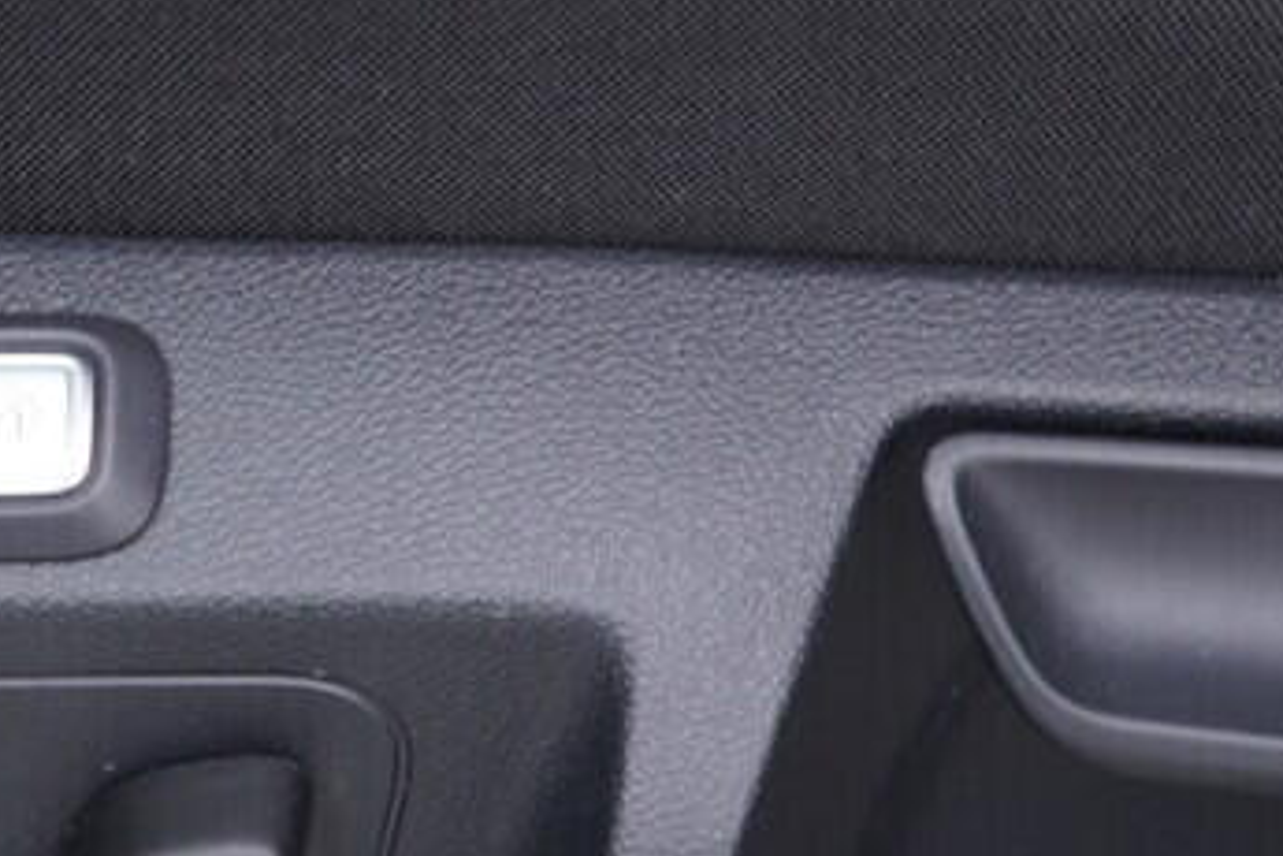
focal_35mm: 107
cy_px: 434
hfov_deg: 19.0
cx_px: 417
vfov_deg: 12.8
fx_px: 3813
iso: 125
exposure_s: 1/40
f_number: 2.8
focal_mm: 24
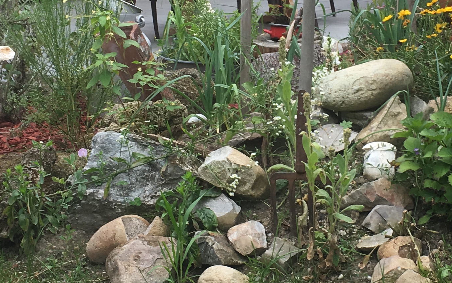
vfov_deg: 14.3
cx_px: 317
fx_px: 1121
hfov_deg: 22.7
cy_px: 65
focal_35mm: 91
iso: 25
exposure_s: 1/146
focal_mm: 4.15
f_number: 2.2
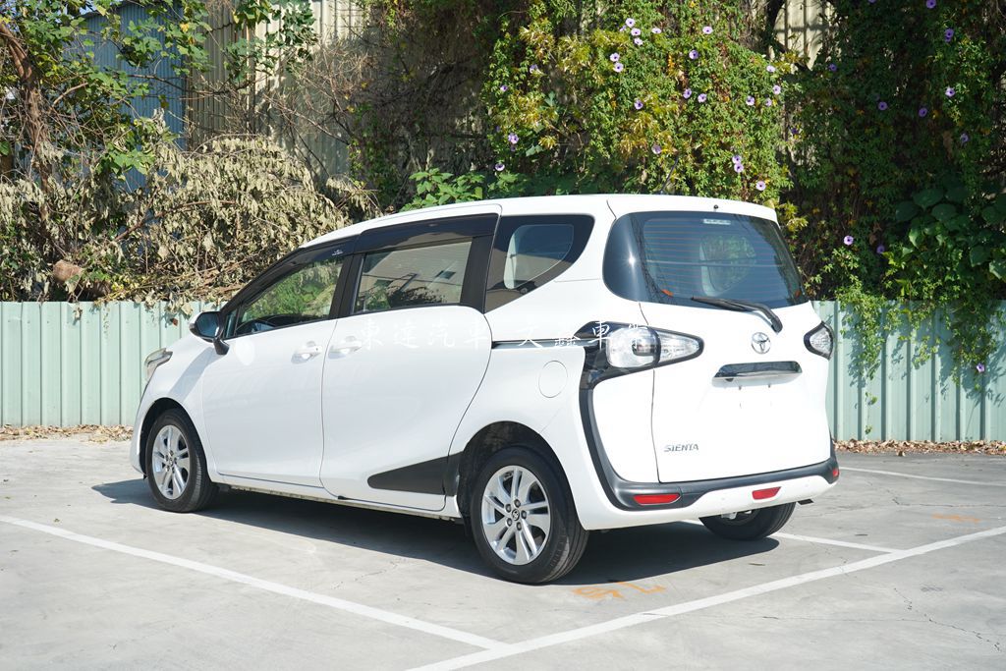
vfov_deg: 28.1
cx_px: 503
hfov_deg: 41.1
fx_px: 1341
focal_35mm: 48
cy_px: 336
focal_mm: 48
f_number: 8
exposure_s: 1/1250
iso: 640
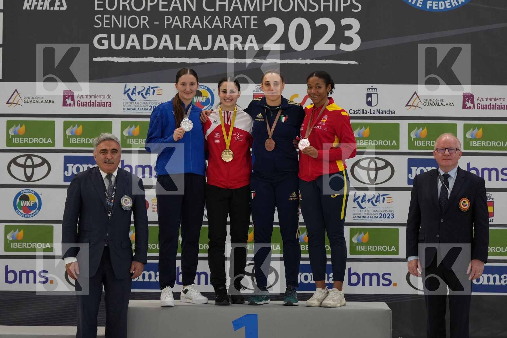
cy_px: 169
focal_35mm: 105
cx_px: 254
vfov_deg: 13.0
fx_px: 1479
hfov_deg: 19.5
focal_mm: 70
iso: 1600
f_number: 2.8
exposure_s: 1/500
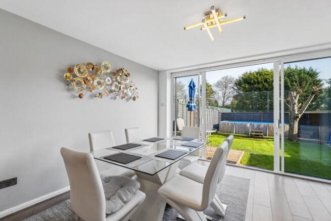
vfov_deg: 73.8
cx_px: 166
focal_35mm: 16
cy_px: 110
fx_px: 147
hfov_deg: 96.7
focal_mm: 16
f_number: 5.6
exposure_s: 1/250
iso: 400
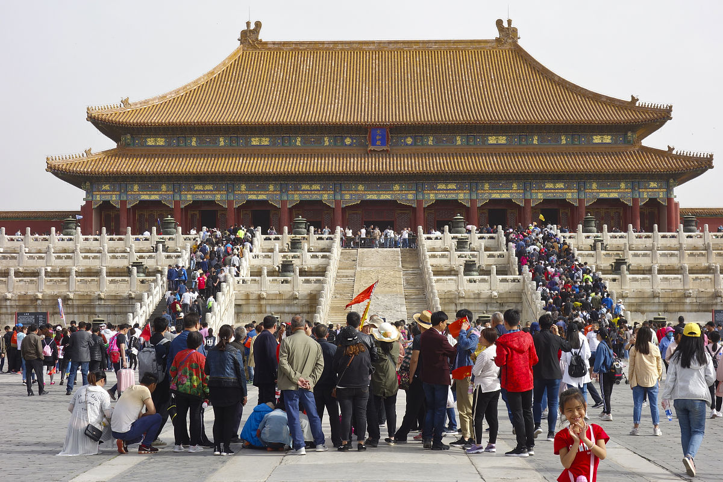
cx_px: 362
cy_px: 241
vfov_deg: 21.6
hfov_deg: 31.9
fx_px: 1265
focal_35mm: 63
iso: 125
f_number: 8
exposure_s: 1/160
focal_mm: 23.55
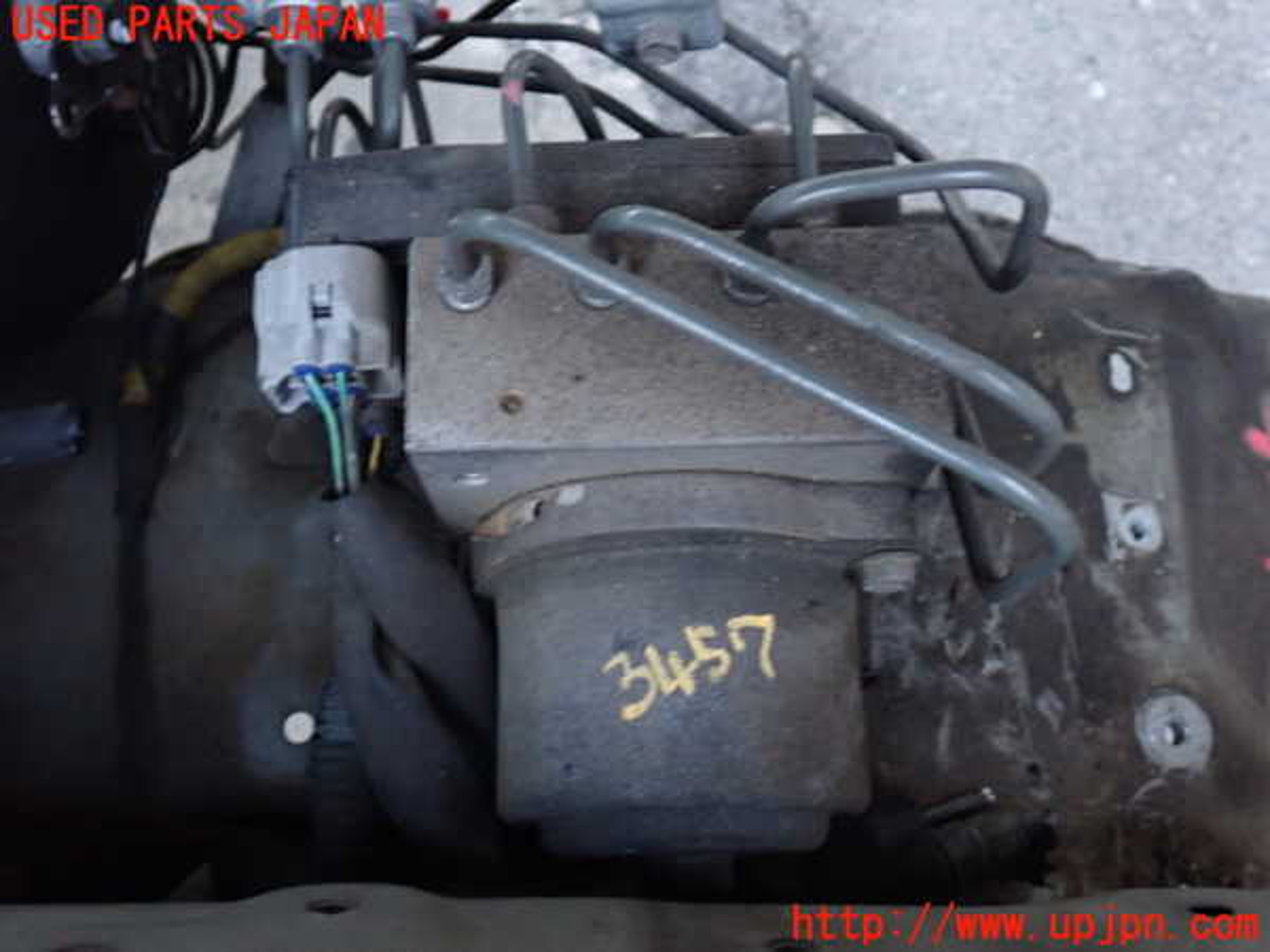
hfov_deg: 49.0
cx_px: 635
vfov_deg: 37.7
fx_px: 1394
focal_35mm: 38
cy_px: 476
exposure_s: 1/13
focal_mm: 6.83
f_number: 2.7
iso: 800
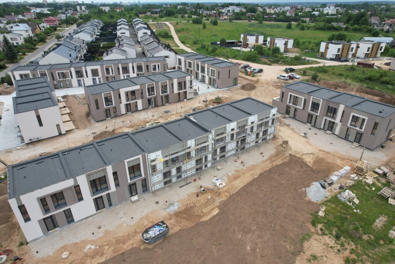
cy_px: 132
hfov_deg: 78.6
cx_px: 198
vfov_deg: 57.2
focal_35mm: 22
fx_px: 241
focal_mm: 8.38
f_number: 2.8
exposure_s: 1/1000
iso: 100
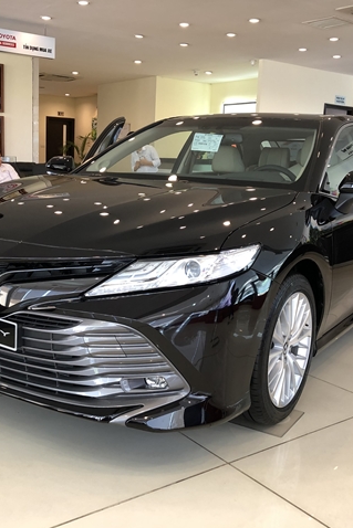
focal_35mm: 39
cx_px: 154
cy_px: 264
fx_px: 573
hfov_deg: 34.2
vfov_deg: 49.5
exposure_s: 1/17
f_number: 1.8
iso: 40
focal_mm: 3.99
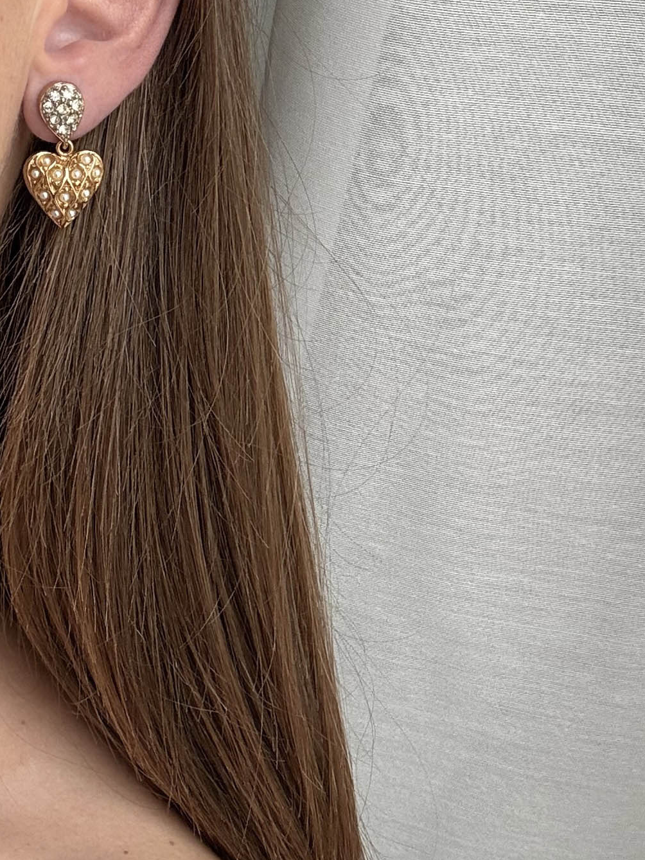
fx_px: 993
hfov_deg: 35.8
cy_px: 319
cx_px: 254
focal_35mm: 40
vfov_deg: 46.4
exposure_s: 1/120
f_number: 1.9
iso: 32
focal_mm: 2.69
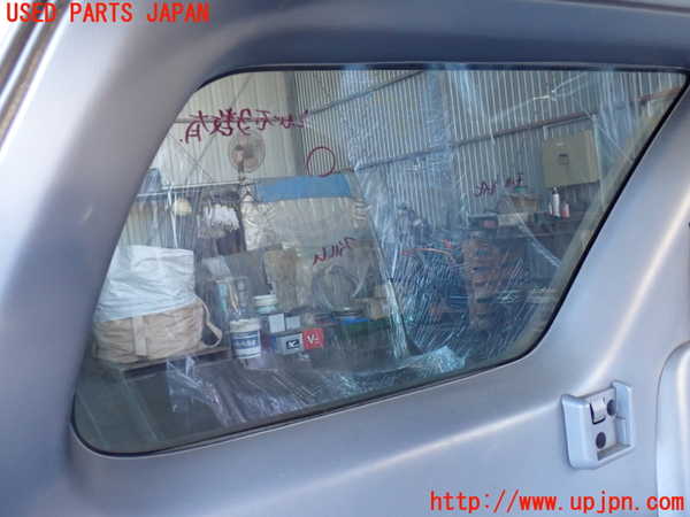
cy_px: 258
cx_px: 345
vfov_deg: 39.7
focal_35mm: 36
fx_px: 718
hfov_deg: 51.4
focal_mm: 6.37
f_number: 2.5
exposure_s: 1/30
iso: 800
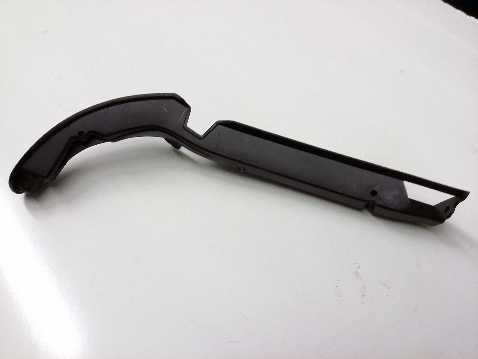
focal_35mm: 32
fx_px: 442
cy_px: 180
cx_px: 239
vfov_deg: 44.2
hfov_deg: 56.8
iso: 160
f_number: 2.4
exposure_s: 1/15
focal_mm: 3.4
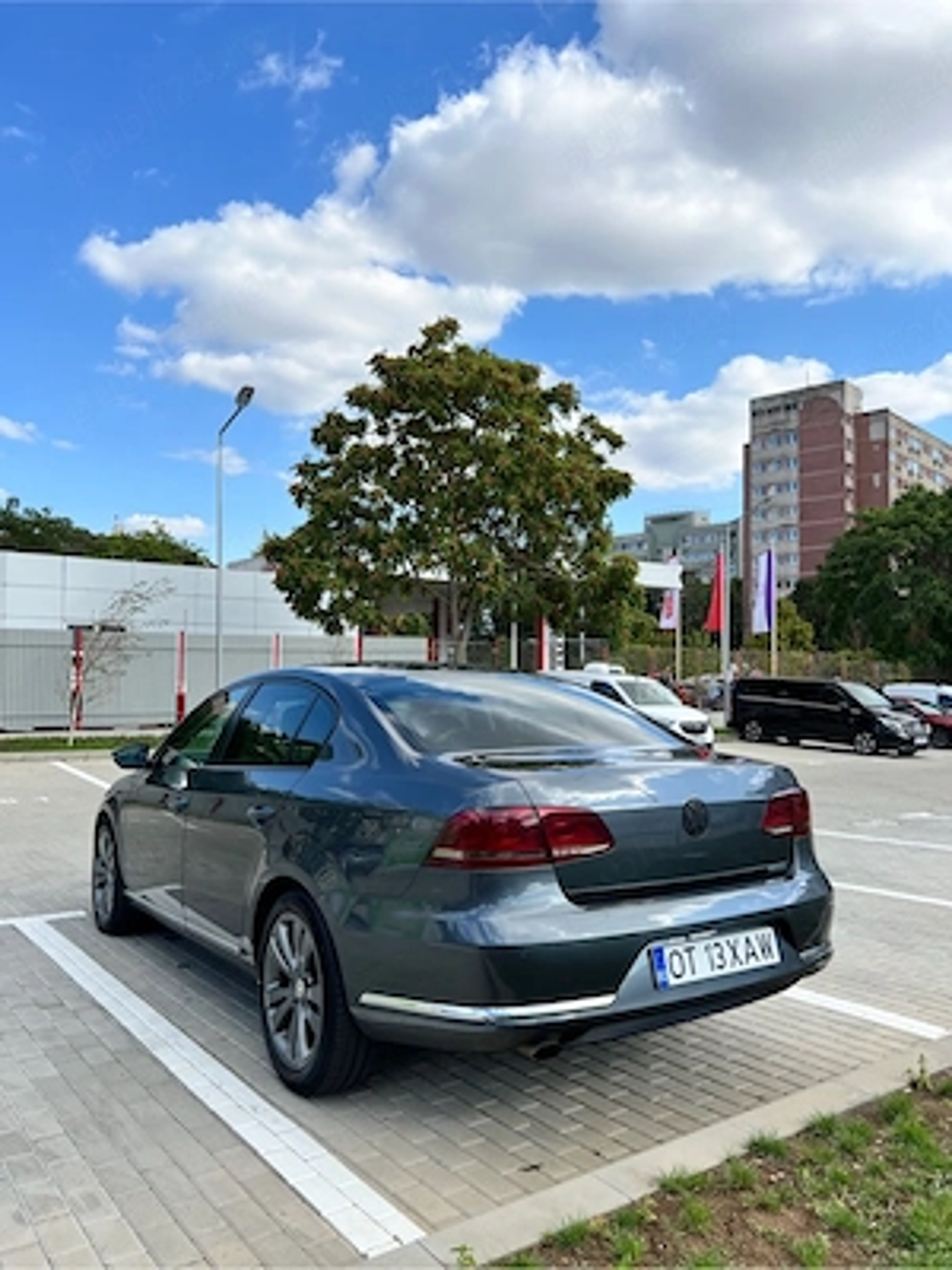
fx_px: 953
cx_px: 476
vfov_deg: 67.3
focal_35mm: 26
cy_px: 635
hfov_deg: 53.1
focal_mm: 5.7
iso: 50
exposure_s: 1/2915
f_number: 1.5
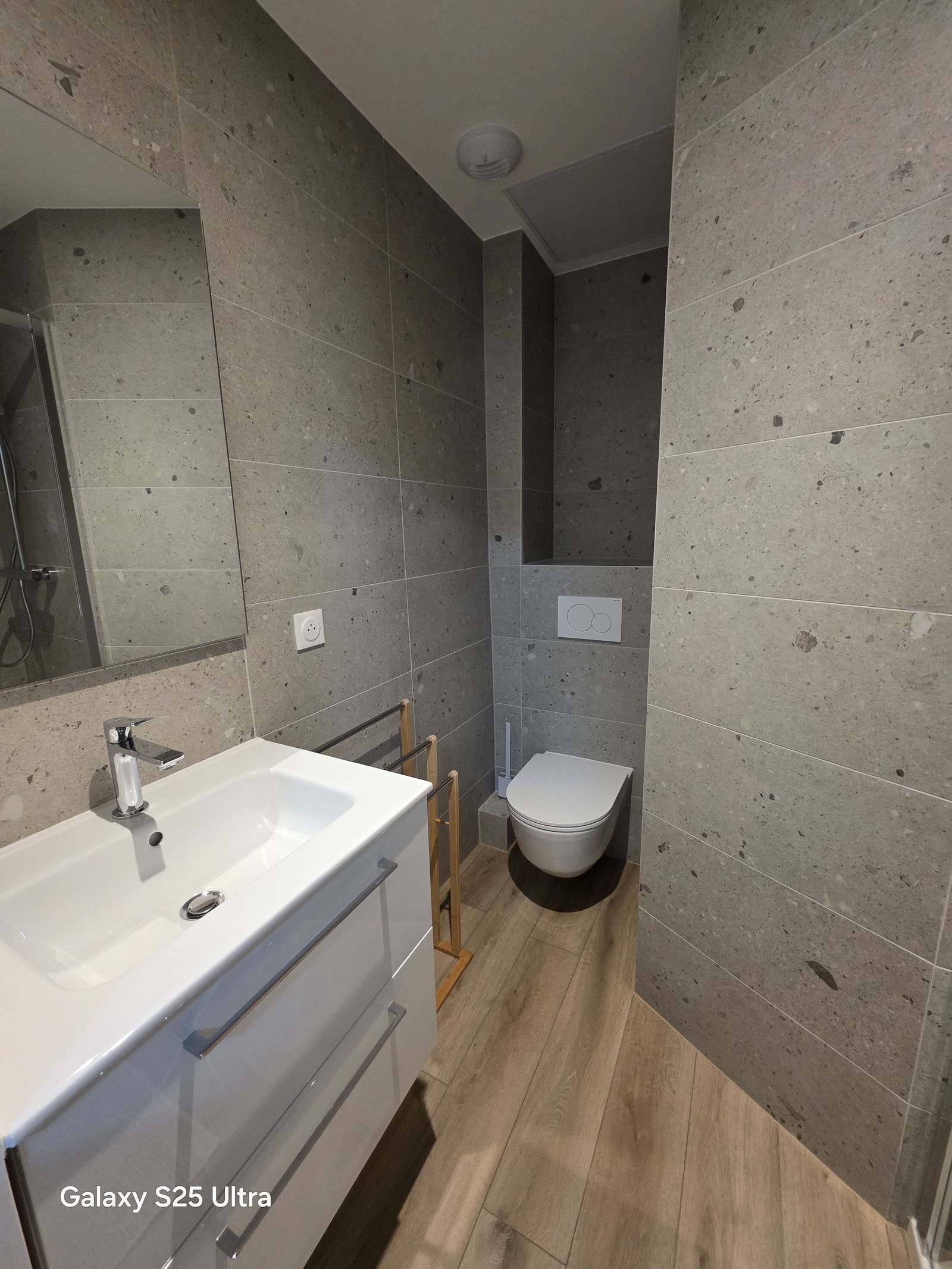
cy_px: 634
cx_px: 476
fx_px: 477
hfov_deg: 89.9
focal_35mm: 13
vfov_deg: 106.2
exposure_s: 1/50
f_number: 1.9
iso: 250
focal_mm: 2.2
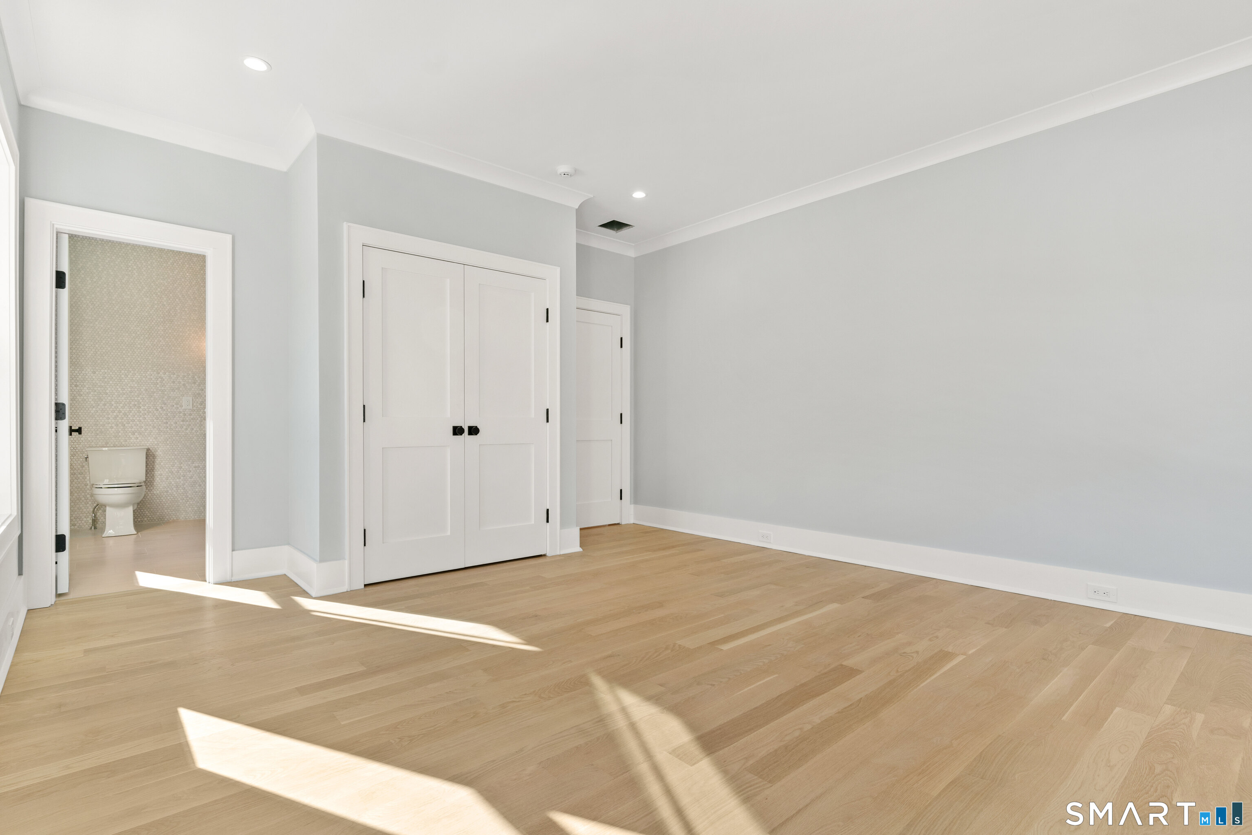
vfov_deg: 70.4
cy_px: 418
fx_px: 591
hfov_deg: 93.3
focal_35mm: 17
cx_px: 626
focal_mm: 17
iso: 320
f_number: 8
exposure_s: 1/20
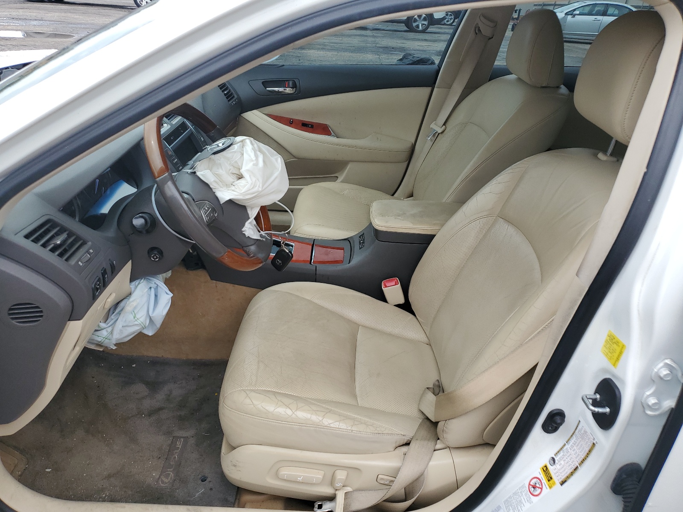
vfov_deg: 53.1
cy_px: 256
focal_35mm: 26
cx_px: 342
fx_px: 513
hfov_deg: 67.3
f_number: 1.5
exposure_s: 1/833
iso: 50
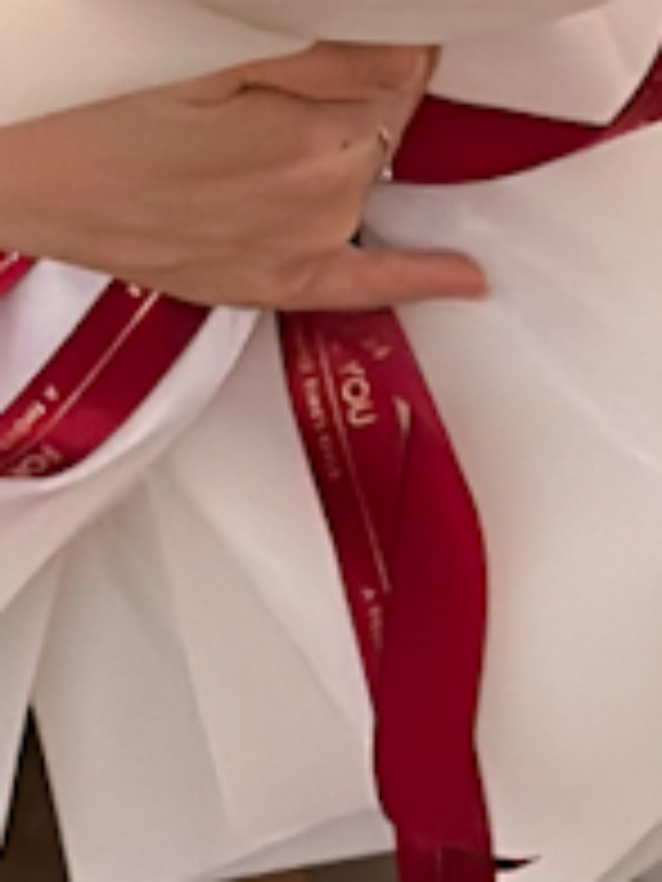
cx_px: 9
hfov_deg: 7.5
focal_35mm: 196
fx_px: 4998
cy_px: -585
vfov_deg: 9.7
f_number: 1.8
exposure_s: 1/50
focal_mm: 6.86
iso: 320
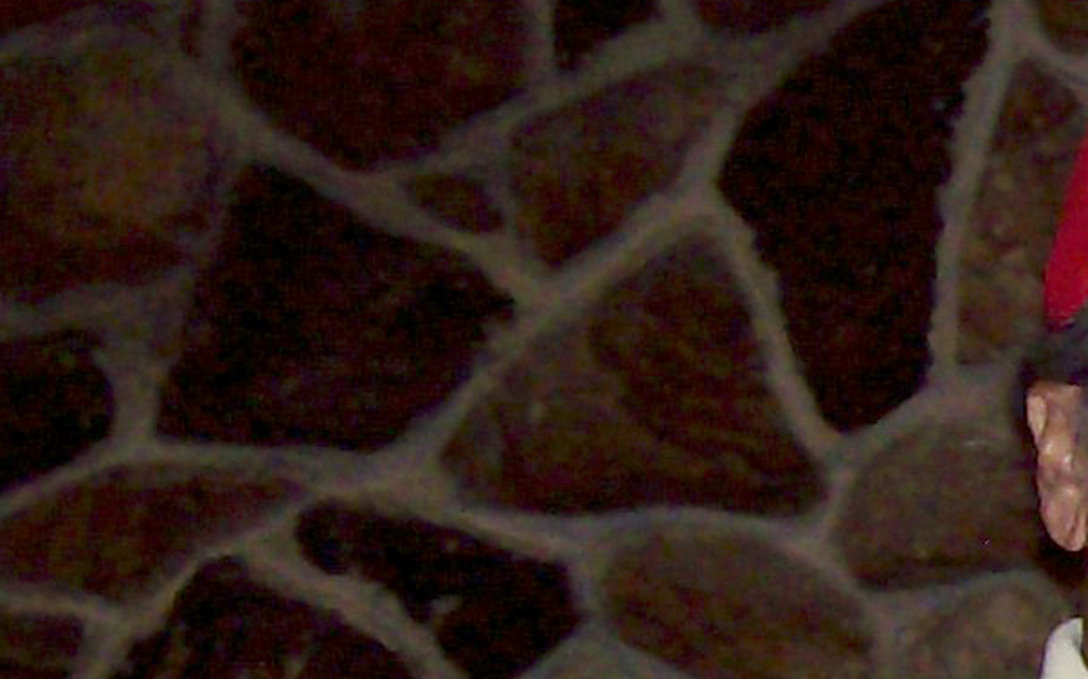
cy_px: 1117
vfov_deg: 7.1
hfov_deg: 10.8
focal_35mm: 180
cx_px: 2059
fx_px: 5335
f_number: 2.7
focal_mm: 6
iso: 80
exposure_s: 1/64
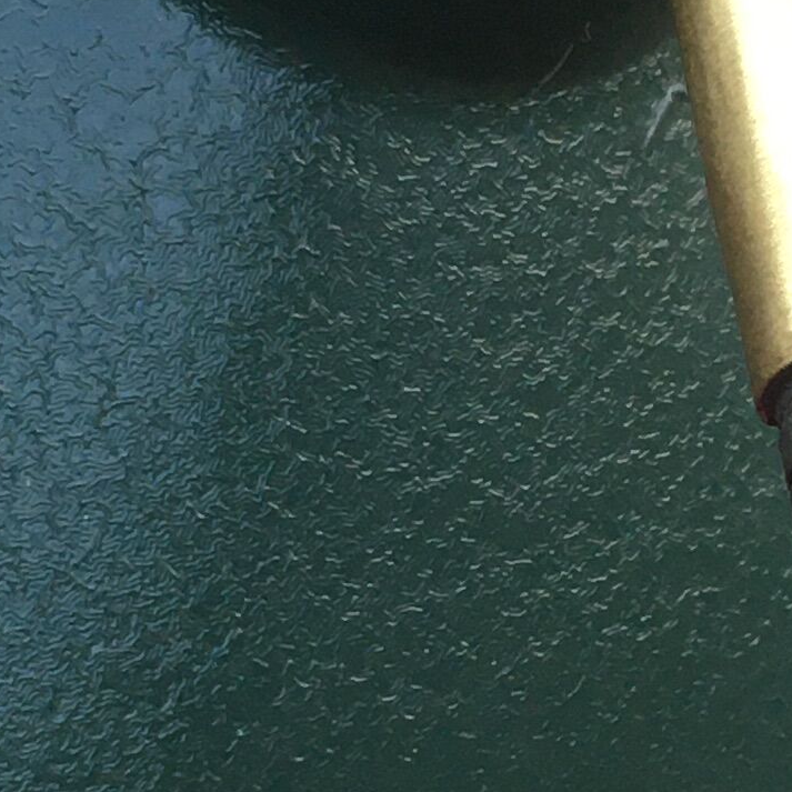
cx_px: 653
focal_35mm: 145
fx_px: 3753
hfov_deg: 12.0
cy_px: 616
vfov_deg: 12.0
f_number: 2.2
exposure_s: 1/33
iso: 32
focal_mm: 4.15
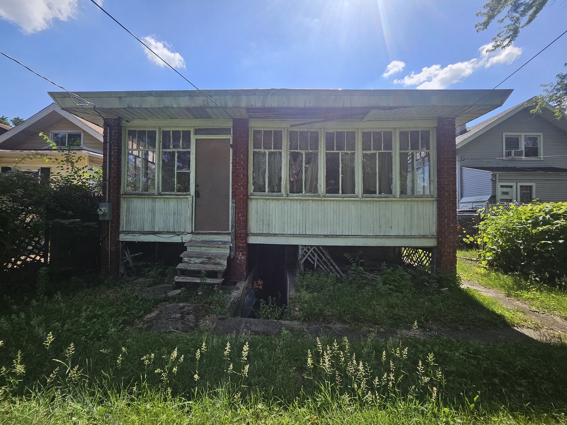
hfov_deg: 106.2
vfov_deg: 89.9
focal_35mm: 13
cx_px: 284
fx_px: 213
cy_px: 212
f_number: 2.2
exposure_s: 1/713
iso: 32
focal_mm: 1.7
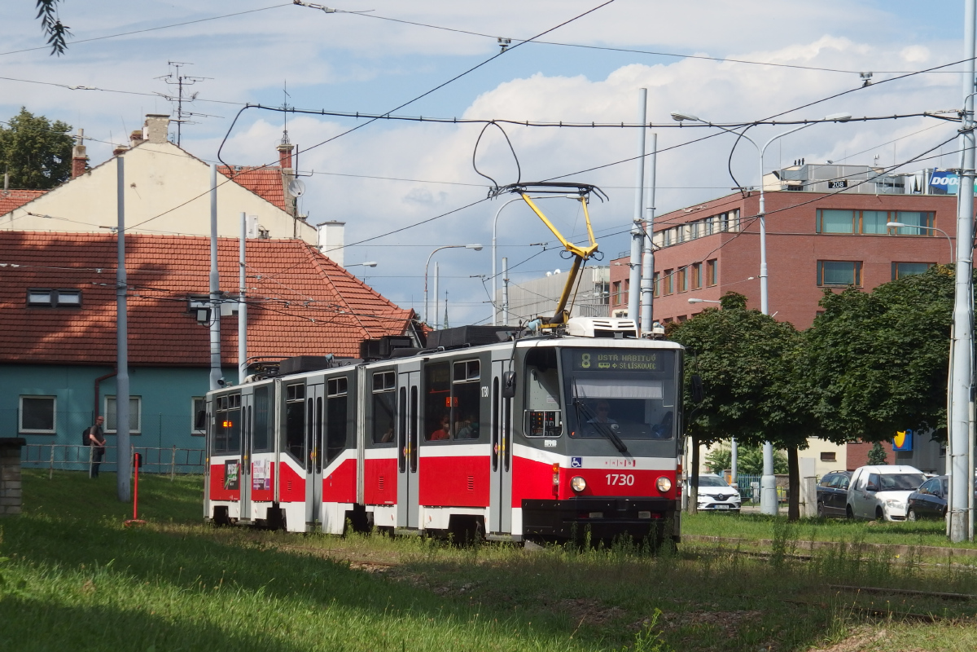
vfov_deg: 10.5
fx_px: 3528
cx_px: 488
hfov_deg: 15.8
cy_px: 326
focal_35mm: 130
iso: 100
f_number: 5
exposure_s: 1/800
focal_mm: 23.5
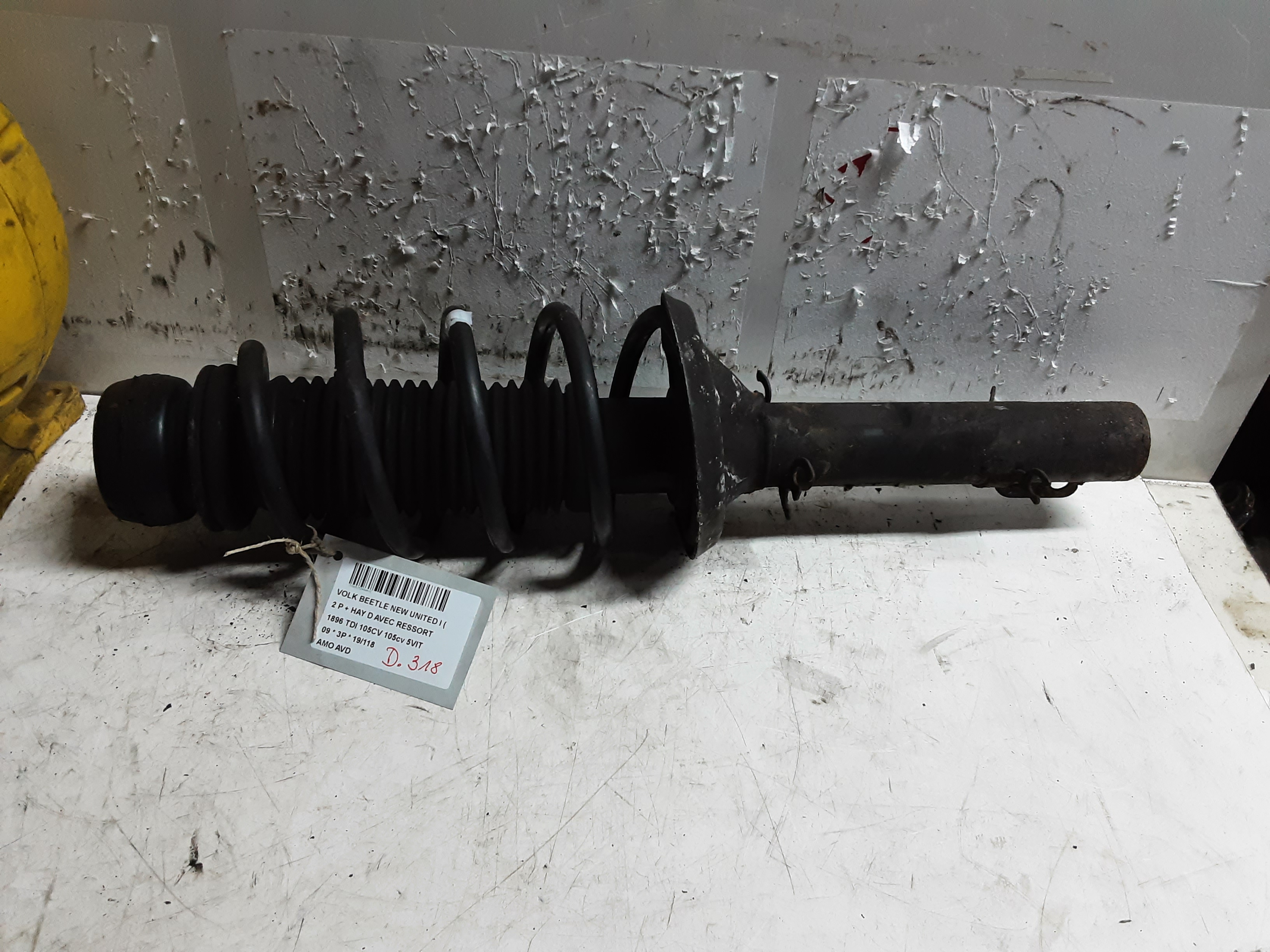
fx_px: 991
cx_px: 635
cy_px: 476
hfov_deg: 65.3
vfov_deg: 51.4
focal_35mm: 27
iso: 160
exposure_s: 1/50
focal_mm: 2.91
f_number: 1.9
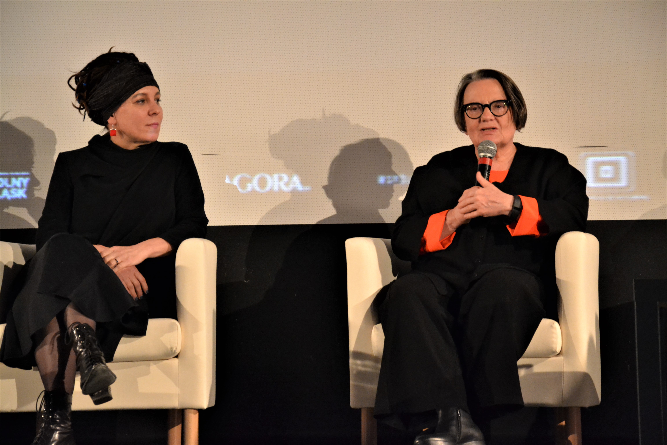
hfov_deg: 15.2
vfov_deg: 10.2
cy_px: 222
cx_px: 334
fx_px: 2501
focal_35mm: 135
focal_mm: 90
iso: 3200
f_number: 5.6
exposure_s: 1/20
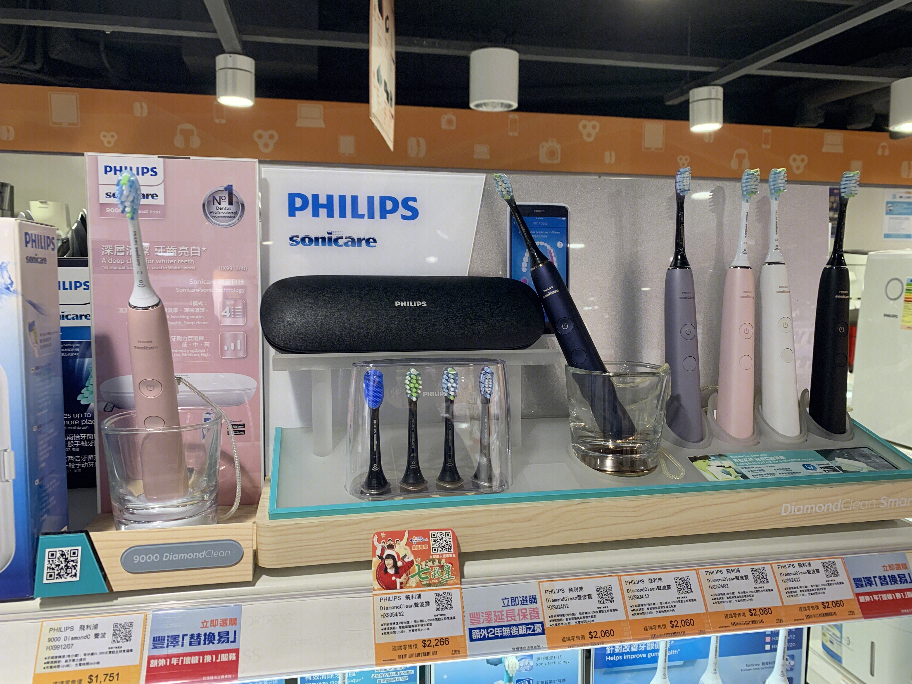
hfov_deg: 67.3
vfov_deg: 53.1
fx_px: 685
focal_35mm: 26
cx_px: 456
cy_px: 342
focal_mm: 4.25
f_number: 1.8
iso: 50
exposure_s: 1/50
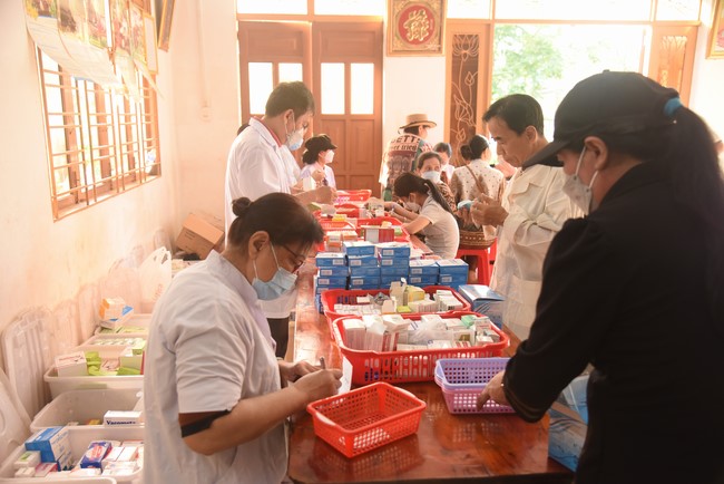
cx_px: 362
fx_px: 624
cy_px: 242
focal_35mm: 31
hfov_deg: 60.3
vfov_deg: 42.4
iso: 2000
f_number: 4
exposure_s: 1/125
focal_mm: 31
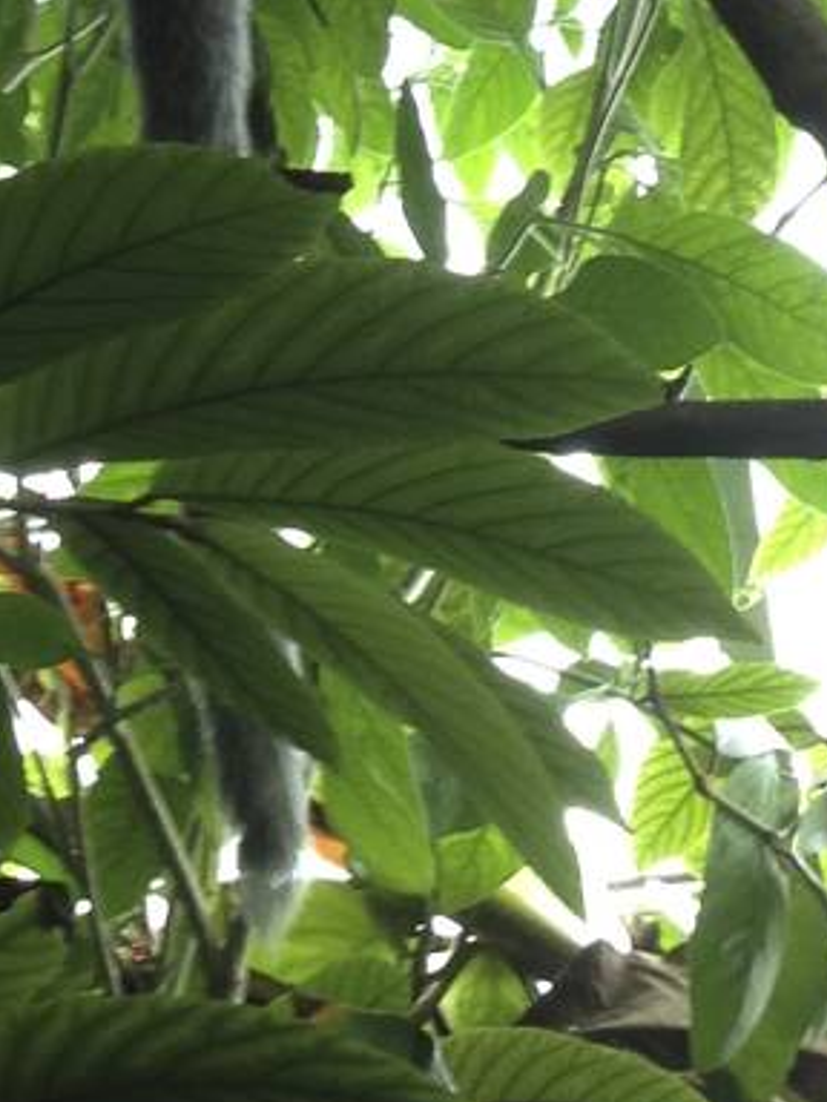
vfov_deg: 13.2
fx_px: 4651
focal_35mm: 146
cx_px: 109
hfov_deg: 10.1
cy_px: -187
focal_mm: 4.28
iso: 80
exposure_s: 1/30
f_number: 2.4
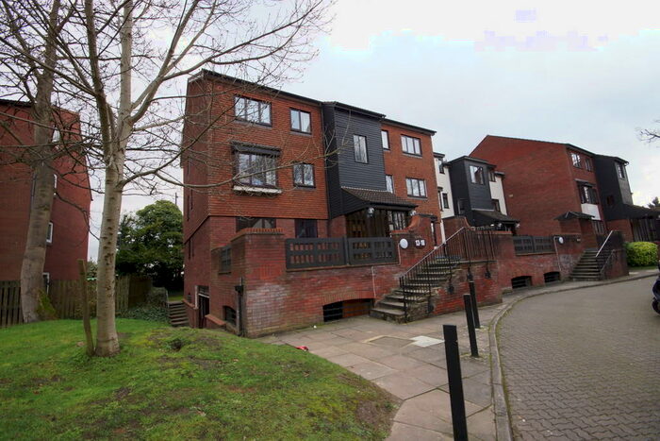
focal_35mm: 15
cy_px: 220
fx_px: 275
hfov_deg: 100.4
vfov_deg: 77.4
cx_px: 330
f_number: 10
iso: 320
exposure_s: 1/60
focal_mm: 10
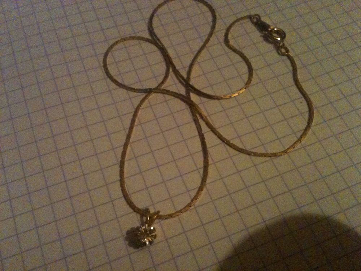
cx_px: 180
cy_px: 136
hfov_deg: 52.6
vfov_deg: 40.7
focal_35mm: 35
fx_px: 365
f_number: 2.8
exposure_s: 1/10
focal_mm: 3.85
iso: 800
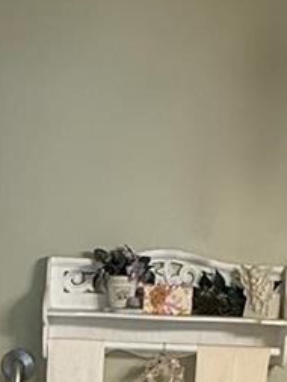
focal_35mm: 85
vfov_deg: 19.9
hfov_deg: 17.3
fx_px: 939
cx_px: 74
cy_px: 571
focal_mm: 2.22
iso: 200
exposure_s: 1/60
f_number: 2.2
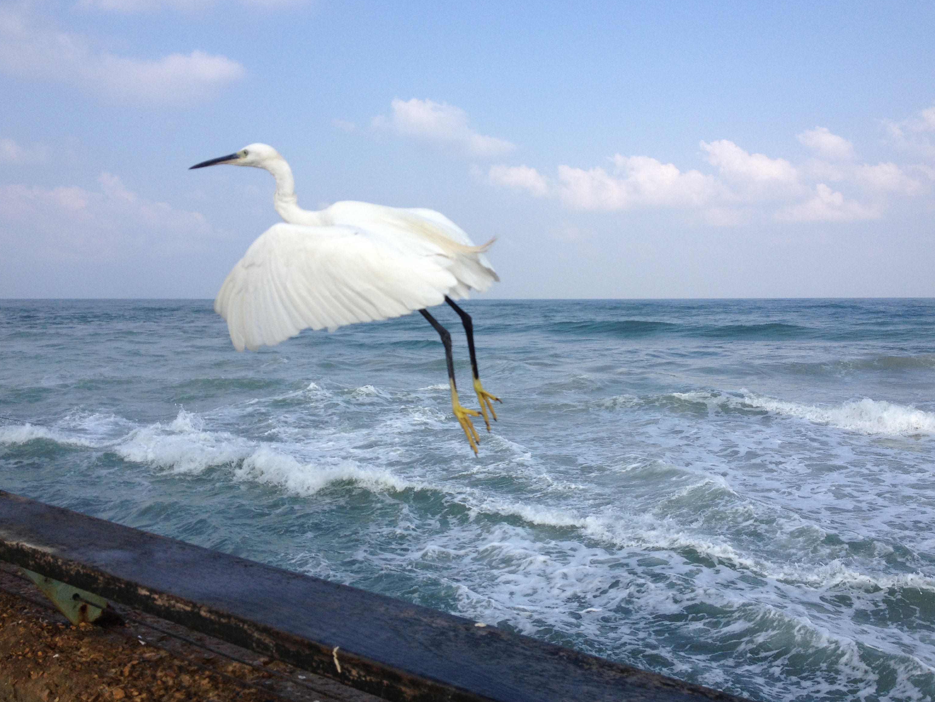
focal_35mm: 37
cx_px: 471
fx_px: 999
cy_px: 347
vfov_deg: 38.7
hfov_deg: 50.1
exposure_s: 1/1453
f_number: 2.4
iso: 50
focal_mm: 4.28
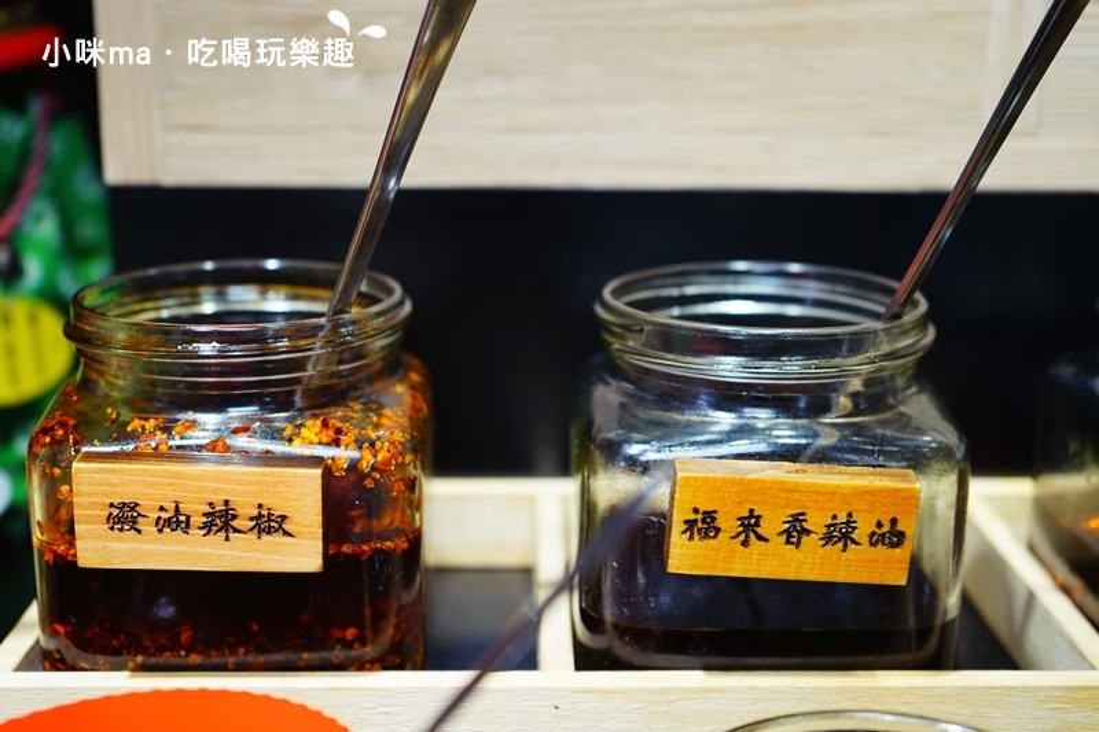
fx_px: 1404
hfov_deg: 42.8
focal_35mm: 46
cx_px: 550
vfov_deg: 29.2
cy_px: 366
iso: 640
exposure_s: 1/60
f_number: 4.5
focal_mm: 46
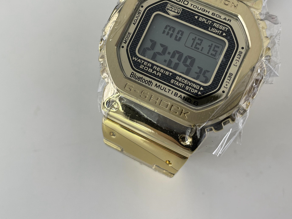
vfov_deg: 37.0
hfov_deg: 48.9
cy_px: 62
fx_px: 321
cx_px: 156
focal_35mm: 38
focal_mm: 4.2
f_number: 1.6
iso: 32
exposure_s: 1/104
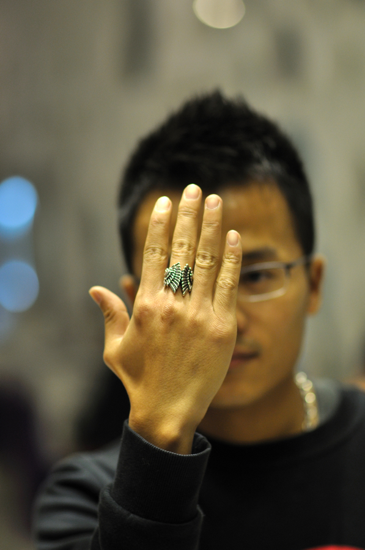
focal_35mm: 128
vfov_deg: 16.1
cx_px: 182
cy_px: 275
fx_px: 1946
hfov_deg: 10.7
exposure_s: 1/80
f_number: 1.8
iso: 400
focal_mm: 85
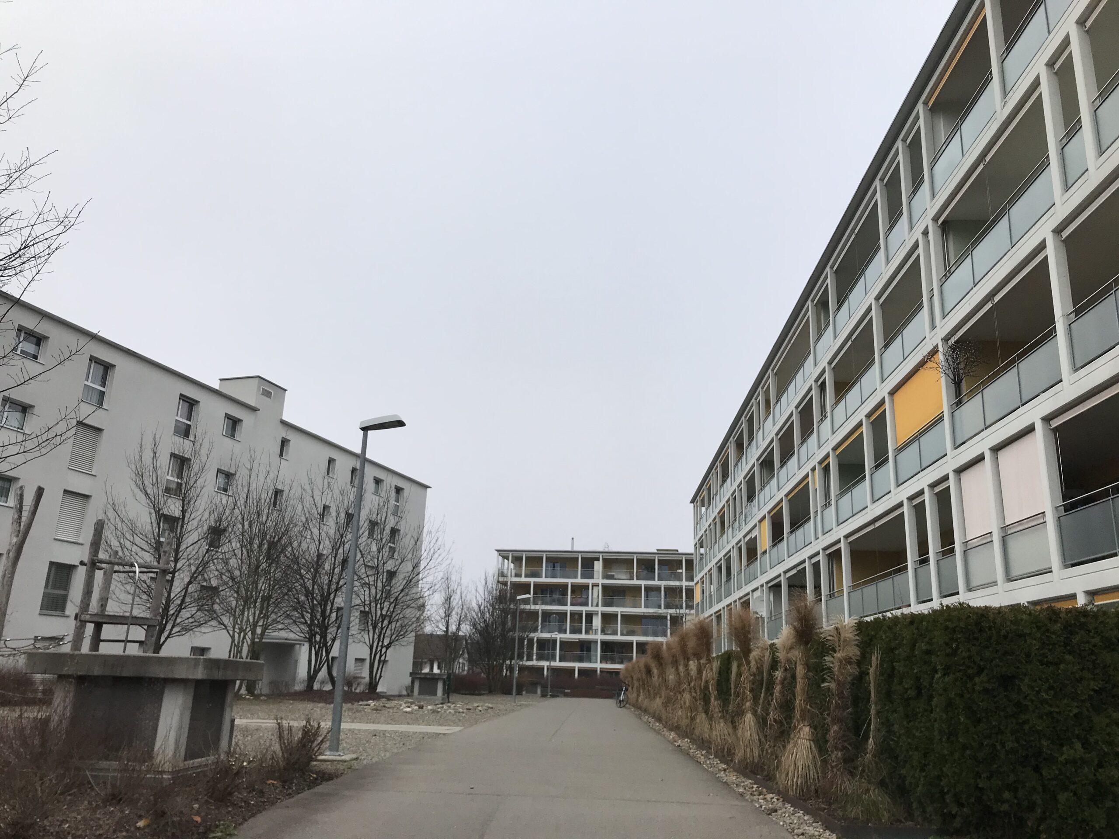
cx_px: 560
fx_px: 905
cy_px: 420
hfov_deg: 63.4
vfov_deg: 49.7
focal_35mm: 28
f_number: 1.8
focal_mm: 3.99
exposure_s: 1/1212
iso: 20
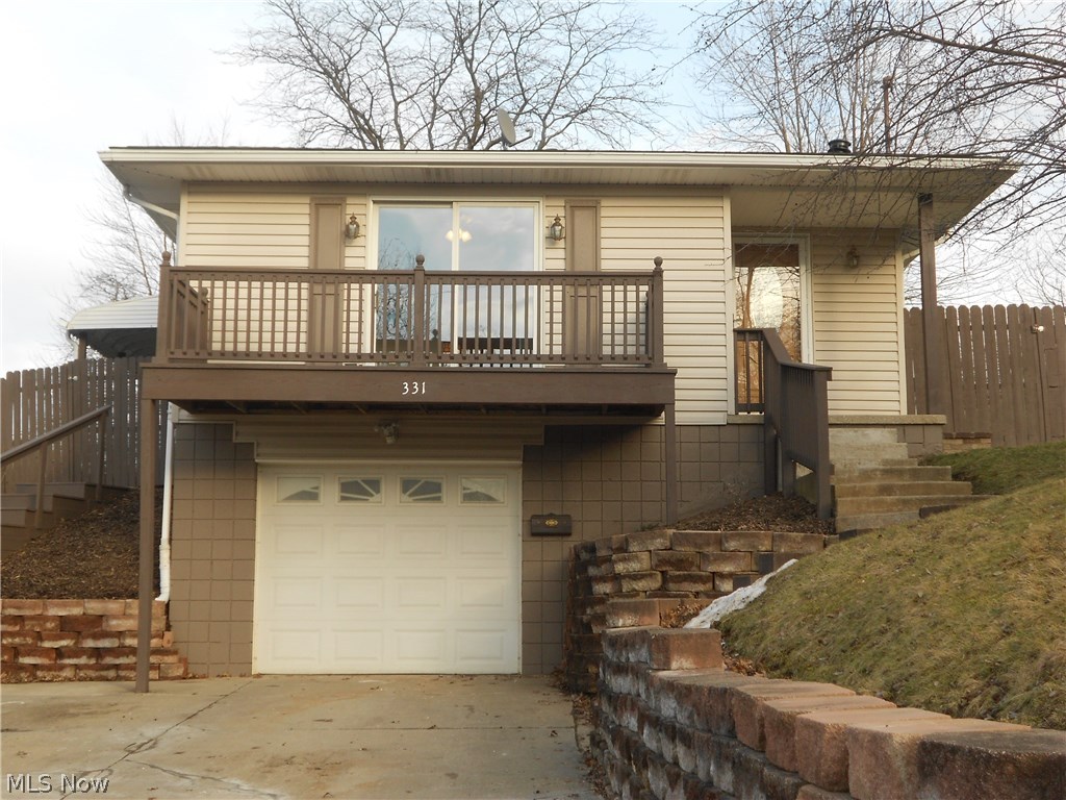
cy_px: 400
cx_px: 533
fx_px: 1509
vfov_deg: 29.7
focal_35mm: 49
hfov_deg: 38.9
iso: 80
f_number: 4.5
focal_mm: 8.8
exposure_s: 1/125
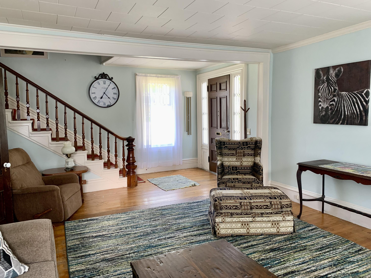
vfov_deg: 53.1
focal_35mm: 26
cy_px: 139
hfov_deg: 67.3
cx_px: 186
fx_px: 279
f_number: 1.8
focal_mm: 4.25
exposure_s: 1/64
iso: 100
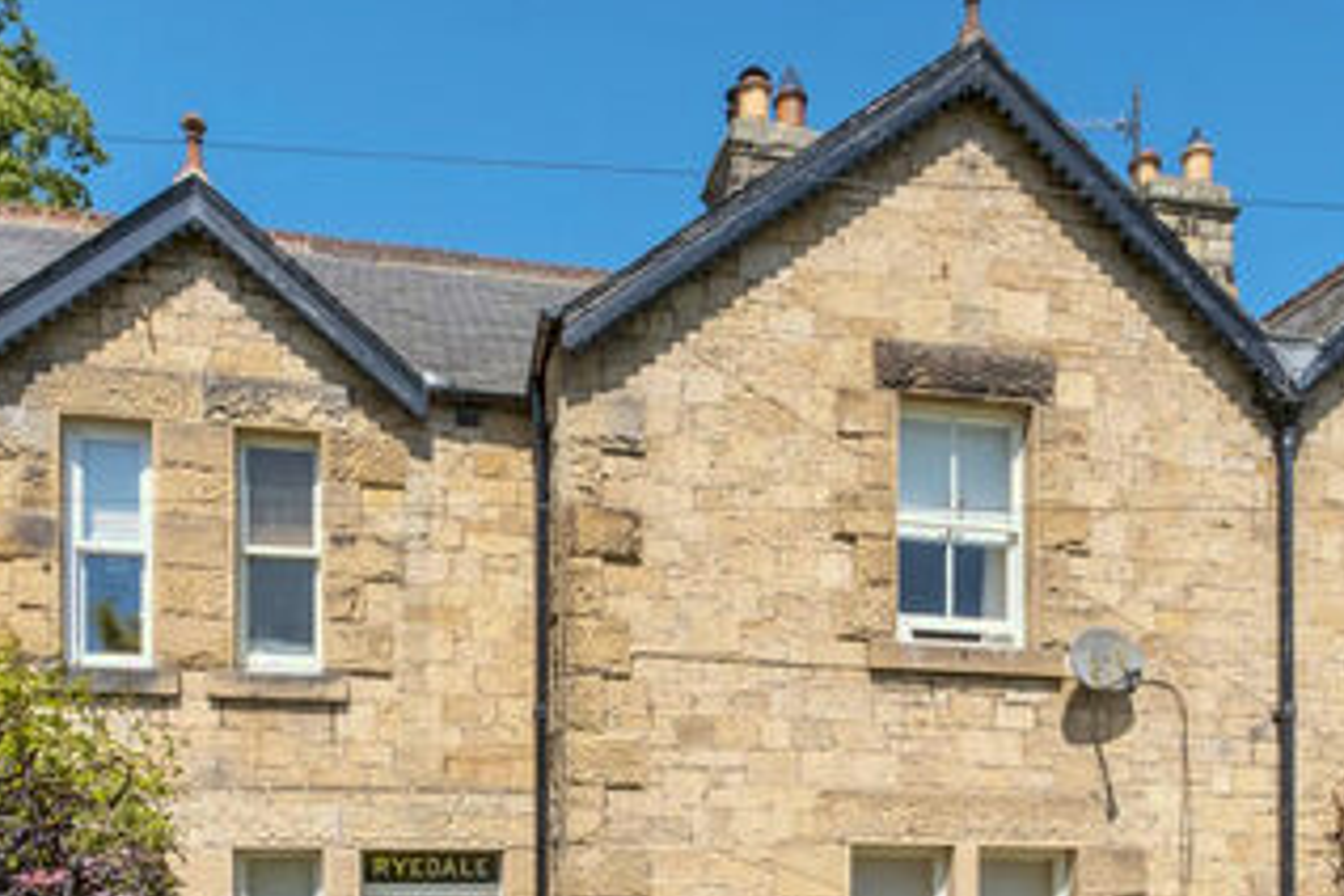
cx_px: 672
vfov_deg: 35.4
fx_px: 1232
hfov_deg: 57.2
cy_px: 934
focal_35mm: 33
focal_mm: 10
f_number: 9
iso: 160
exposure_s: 1/1000
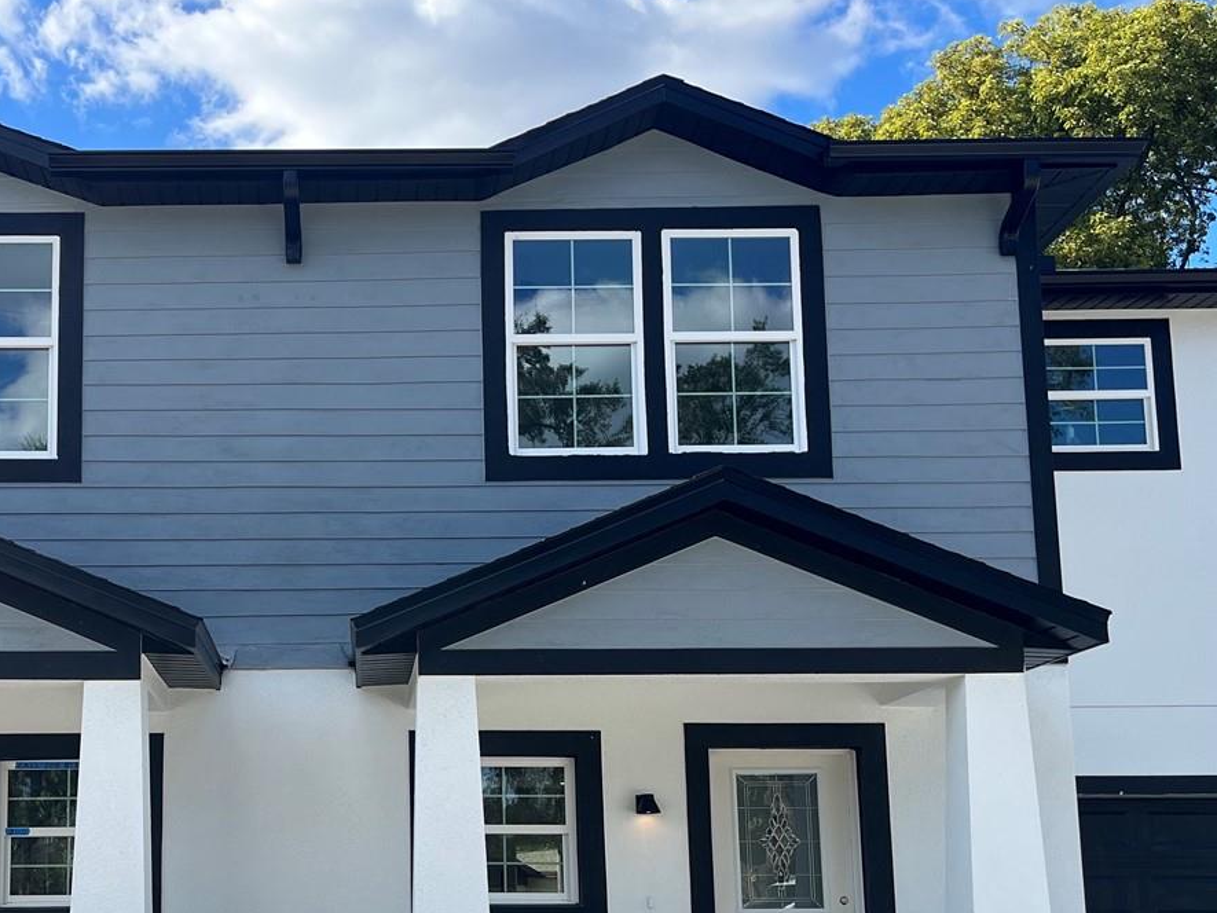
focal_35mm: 47
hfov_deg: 39.3
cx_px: 304
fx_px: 1653
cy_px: 663
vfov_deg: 30.5
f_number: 1.6
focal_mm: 5.1
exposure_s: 1/1721
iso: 50
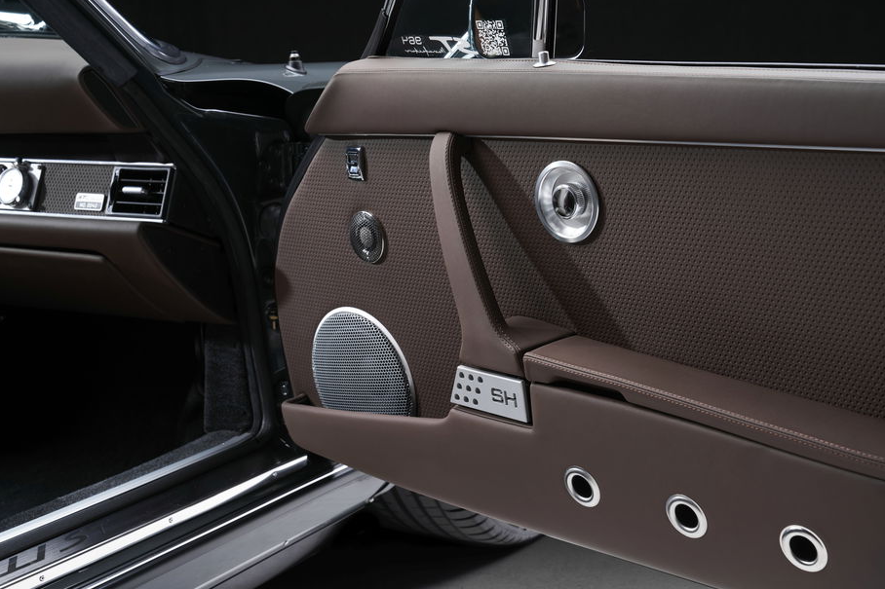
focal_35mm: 53
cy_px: 313
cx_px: 435
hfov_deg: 37.5
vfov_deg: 25.5
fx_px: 1303
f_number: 8
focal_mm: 47
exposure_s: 1/125
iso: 200
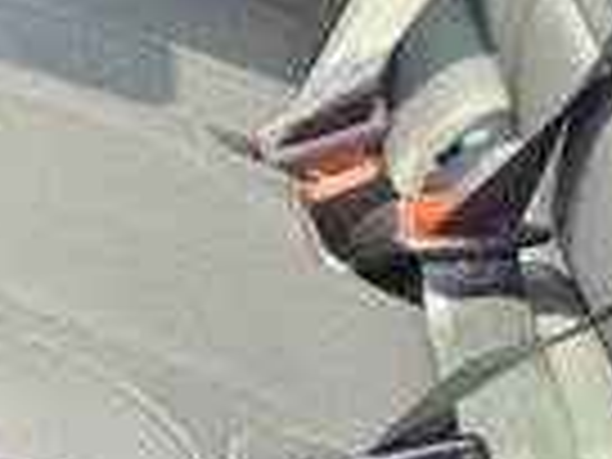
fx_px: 2245
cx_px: -112
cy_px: 202
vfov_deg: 11.7
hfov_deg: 15.0
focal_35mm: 127
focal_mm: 3.58
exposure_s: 1/40
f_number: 1.9
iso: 64
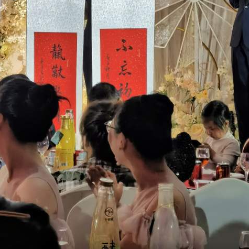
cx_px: 125
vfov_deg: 9.1
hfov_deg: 9.1
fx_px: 1571
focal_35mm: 193
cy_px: 82
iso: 200
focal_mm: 7.48
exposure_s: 1/120
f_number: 2.4
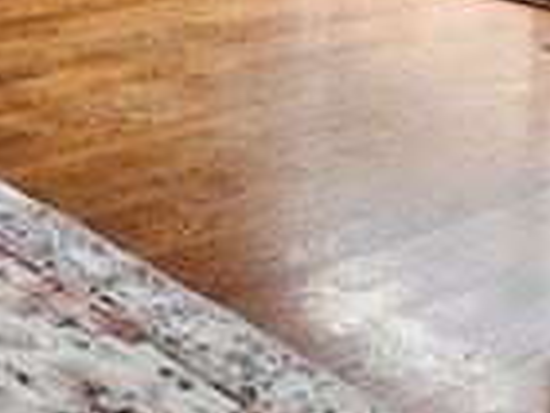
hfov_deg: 18.9
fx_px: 938
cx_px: -566
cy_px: -300
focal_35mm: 59
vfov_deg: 19.5
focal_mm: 2.2
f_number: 2.2
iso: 80
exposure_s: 1/60
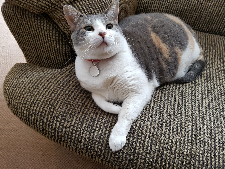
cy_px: 84
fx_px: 169
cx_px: 112
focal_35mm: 26
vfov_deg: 53.1
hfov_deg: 67.3
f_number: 1.7
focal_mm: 4.2
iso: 250
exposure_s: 1/17
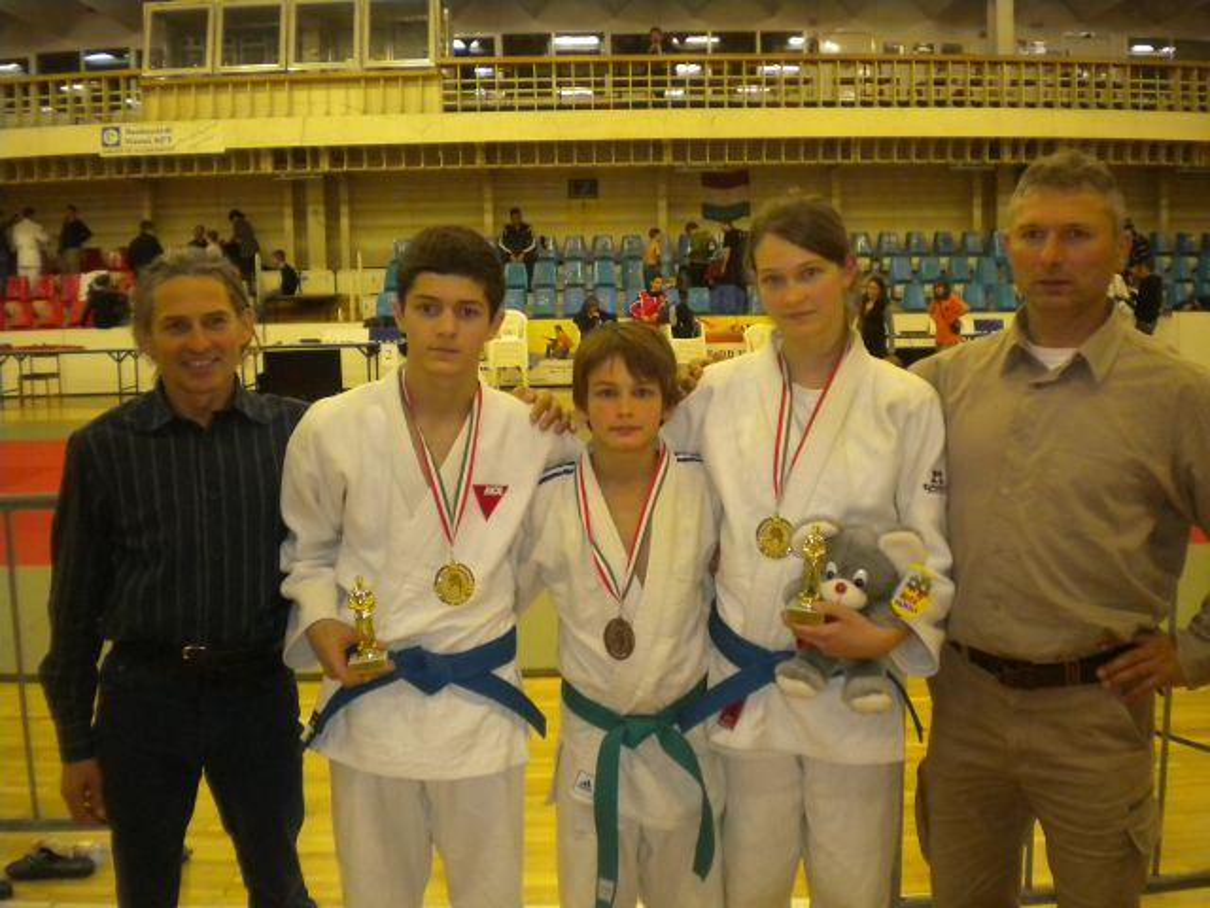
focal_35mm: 35
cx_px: 605
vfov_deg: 40.7
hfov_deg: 52.6
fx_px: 1223
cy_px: 454
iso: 400
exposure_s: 1/30
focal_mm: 6.3
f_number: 3.1
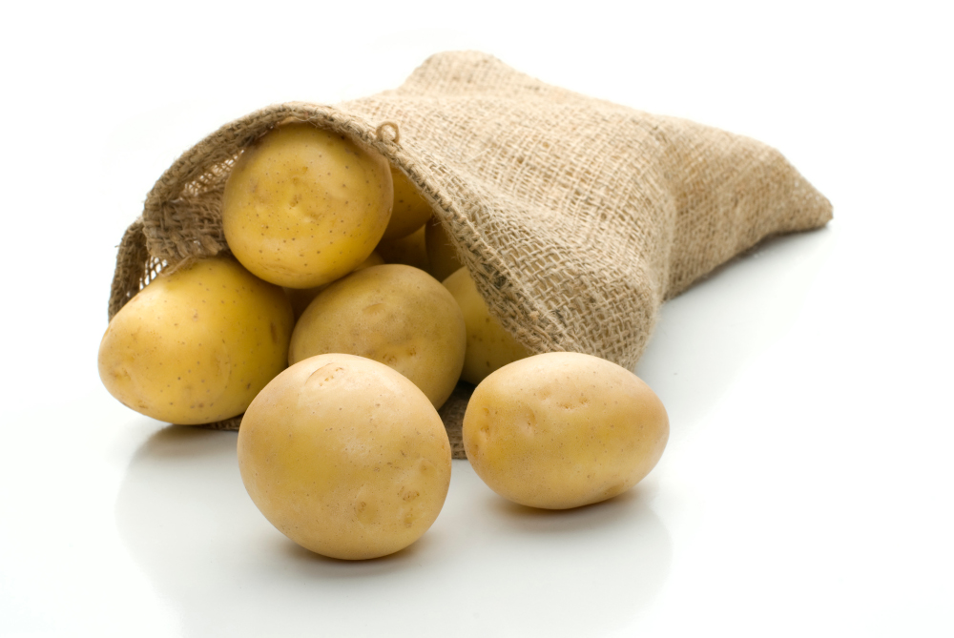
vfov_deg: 18.2
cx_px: 477
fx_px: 1989
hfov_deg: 27.0
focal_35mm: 75
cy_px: 319
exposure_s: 1/125
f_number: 16
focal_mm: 50
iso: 100
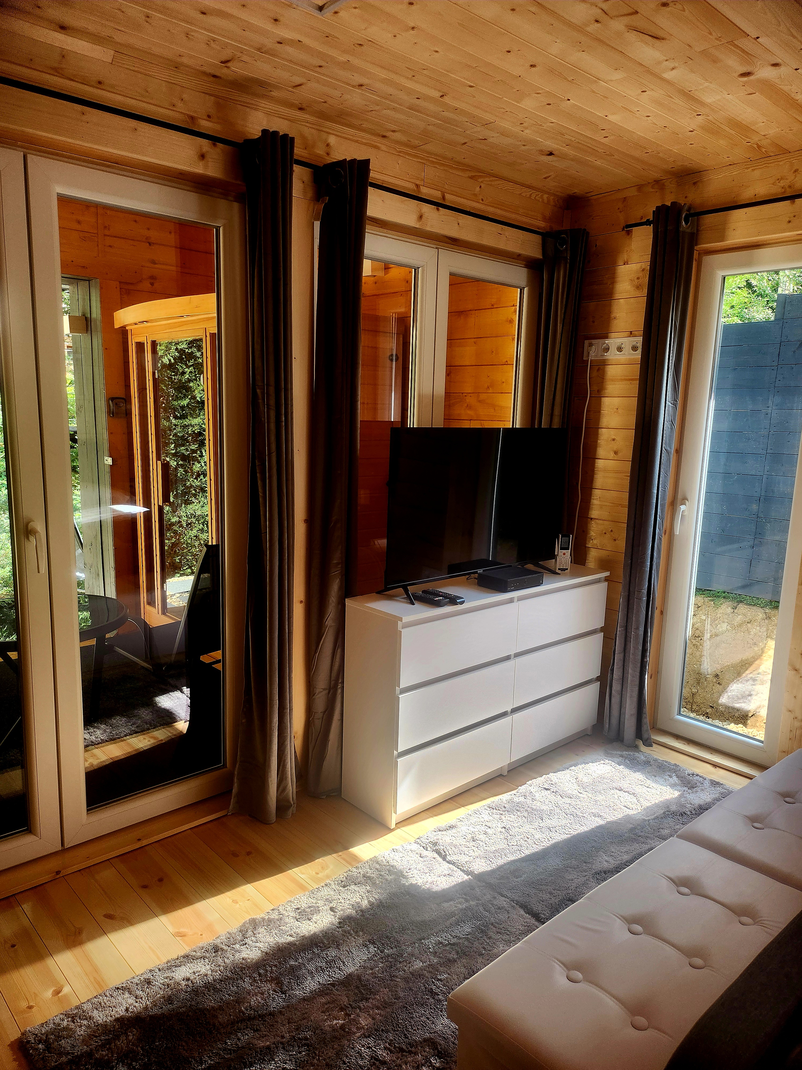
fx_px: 741
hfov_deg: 56.8
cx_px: 401
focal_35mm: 24
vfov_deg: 71.6
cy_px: 535
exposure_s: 1/182
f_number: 1.8
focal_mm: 5
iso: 100
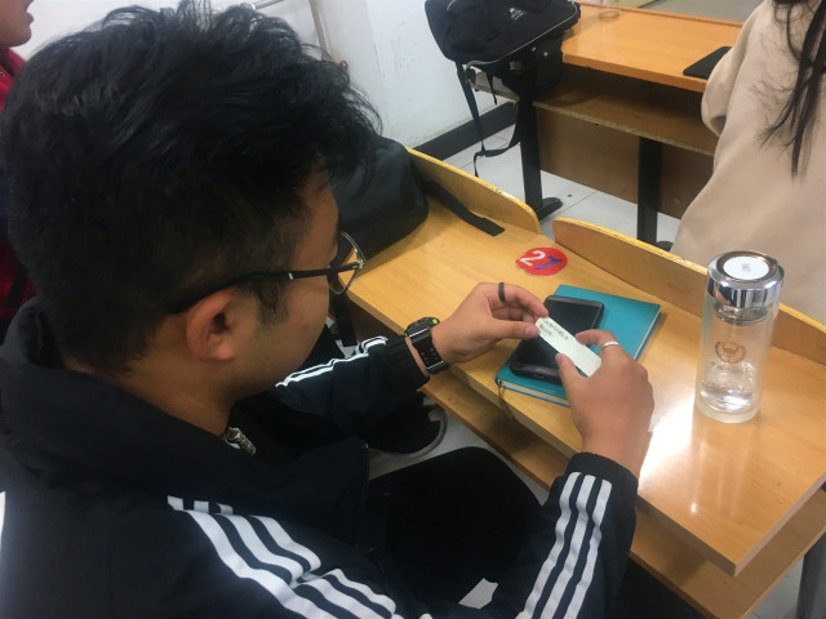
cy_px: 310
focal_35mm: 29
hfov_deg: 61.7
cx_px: 413
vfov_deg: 48.2
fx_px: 692
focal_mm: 4.15
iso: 100
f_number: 2.2
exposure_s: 1/33
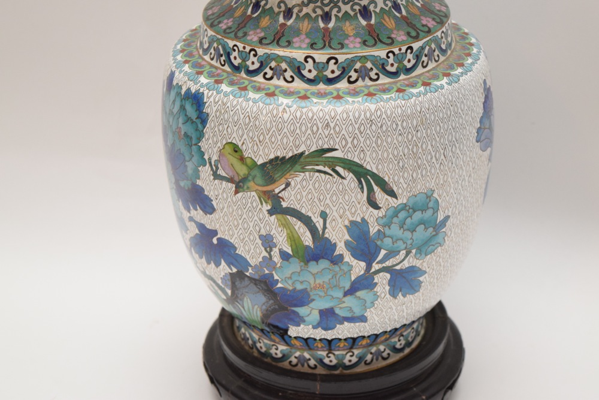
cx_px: 300
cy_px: 200
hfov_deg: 24.6
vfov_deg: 16.6
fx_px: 1373
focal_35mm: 82
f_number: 5.6
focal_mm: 55
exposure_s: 1/60
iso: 1400
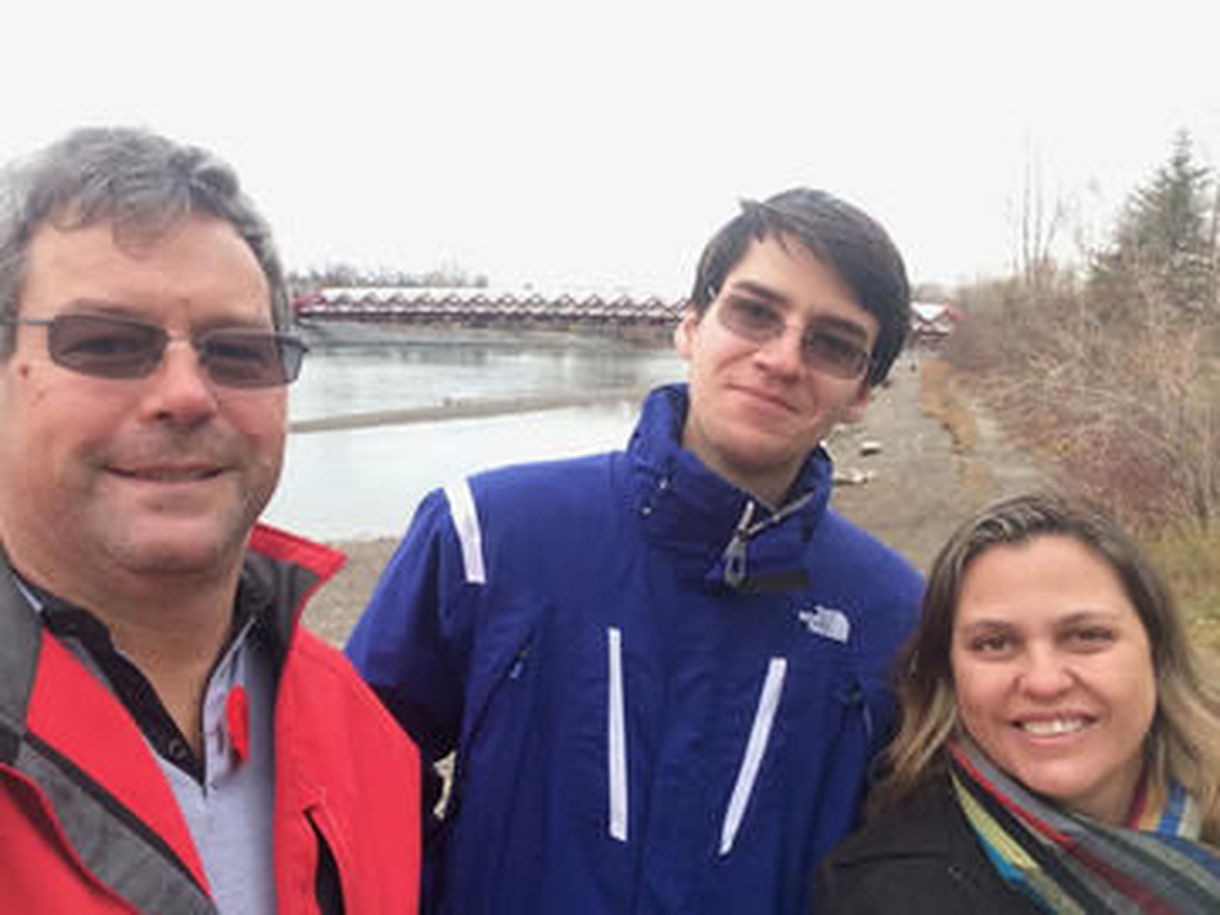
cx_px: 610
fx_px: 1093
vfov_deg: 45.4
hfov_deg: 58.4
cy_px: 458
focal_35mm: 31
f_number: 2.4
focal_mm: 2.15
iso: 64
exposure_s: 1/120
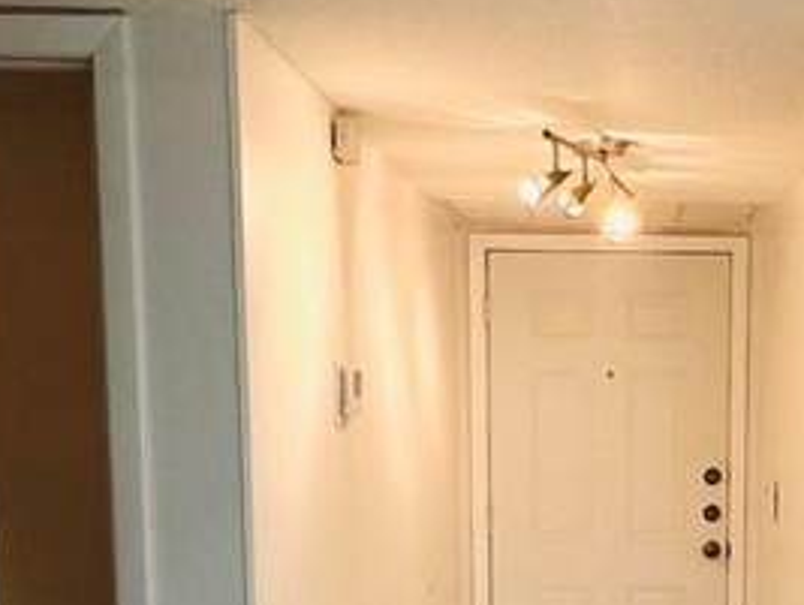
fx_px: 1558
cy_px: 626
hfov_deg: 28.1
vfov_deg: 21.1
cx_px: 687
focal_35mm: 67
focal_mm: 2.22
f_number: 2.2
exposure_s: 1/120
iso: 160
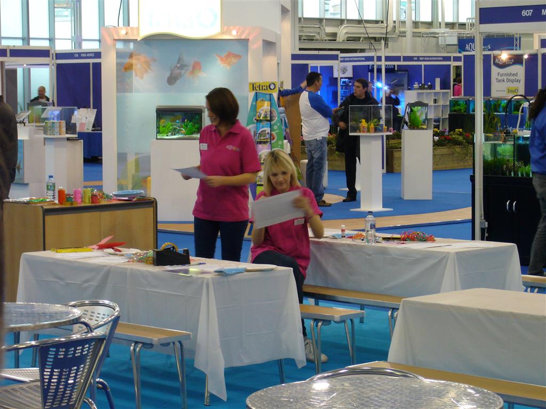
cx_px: 273
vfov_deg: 14.1
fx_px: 1656
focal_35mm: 105
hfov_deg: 18.7
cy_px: 204
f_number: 5
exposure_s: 1/15
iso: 200
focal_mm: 17.4
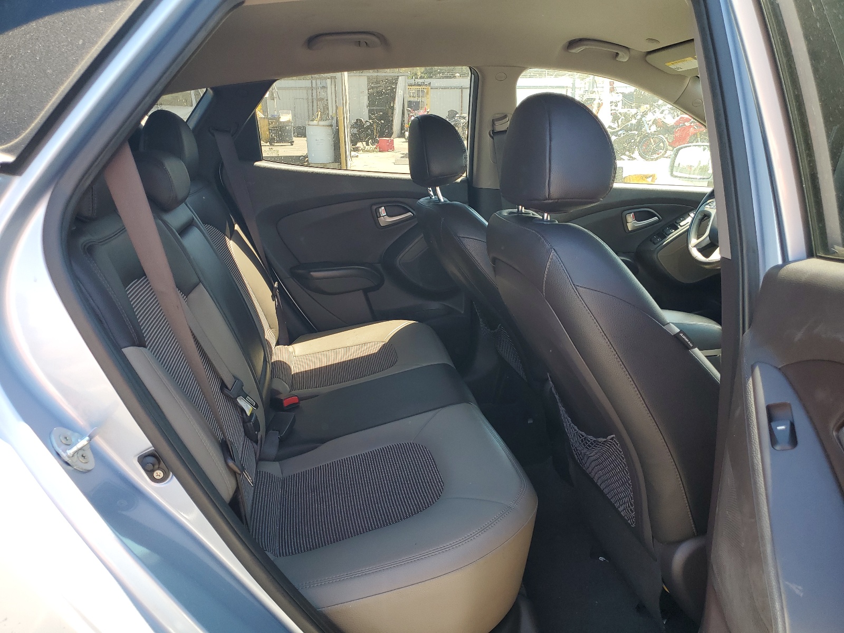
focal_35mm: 26
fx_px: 634
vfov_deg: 53.1
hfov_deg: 67.3
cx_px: 422
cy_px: 316
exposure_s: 1/222
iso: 50
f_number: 1.5
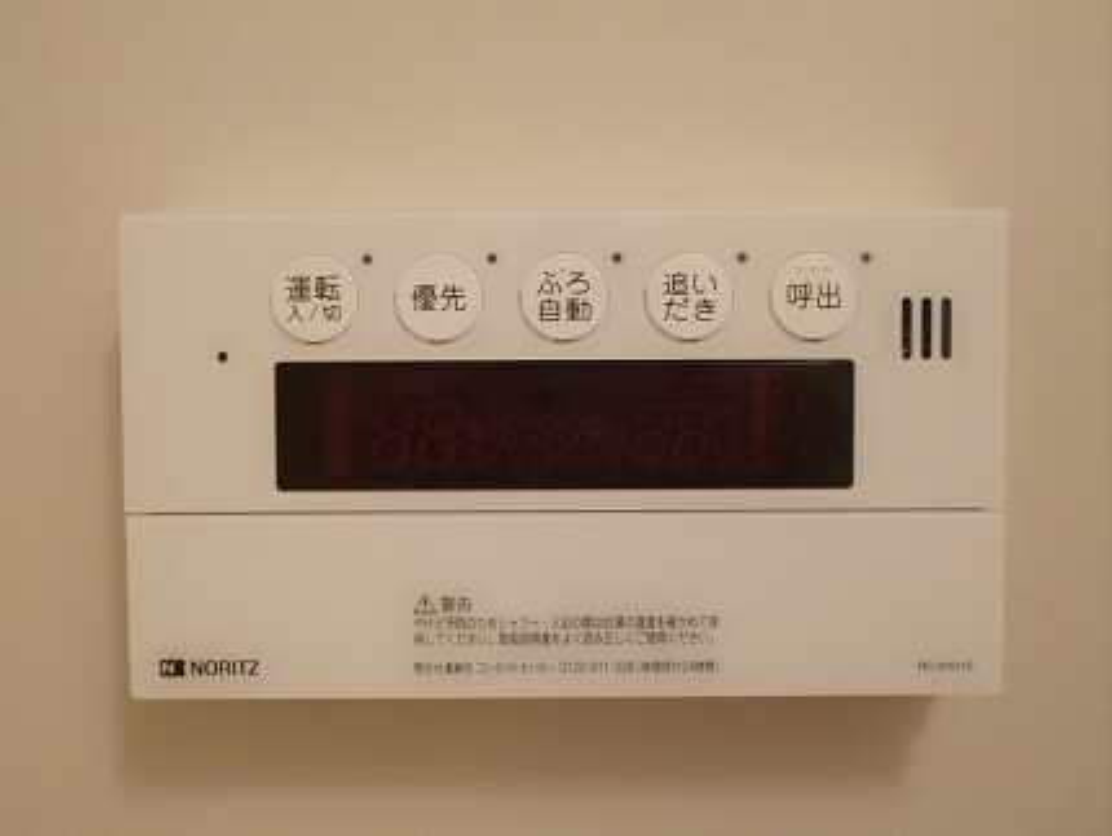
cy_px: 418
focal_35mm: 28
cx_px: 556
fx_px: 900
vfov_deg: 49.8
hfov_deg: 63.4
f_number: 2.7
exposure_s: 1/25
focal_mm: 5
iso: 400
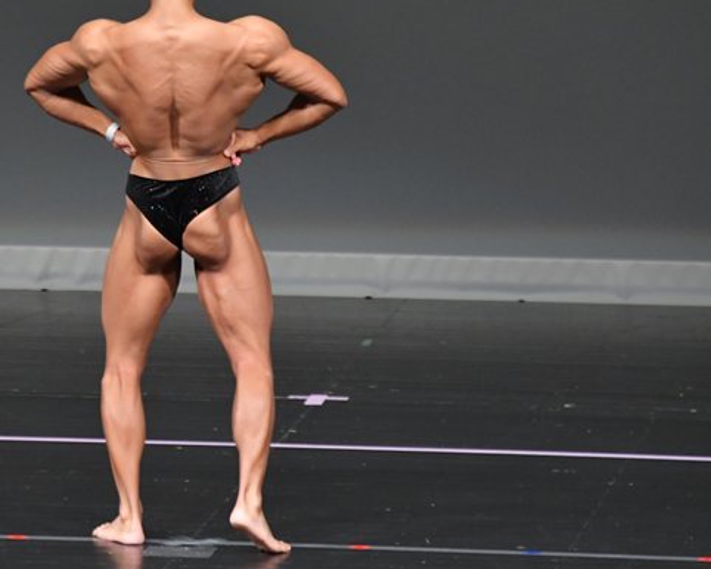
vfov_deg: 3.0
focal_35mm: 520
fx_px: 10947
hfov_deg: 3.7
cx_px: 170
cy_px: 203
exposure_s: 1/400
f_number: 5.6
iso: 4000
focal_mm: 230
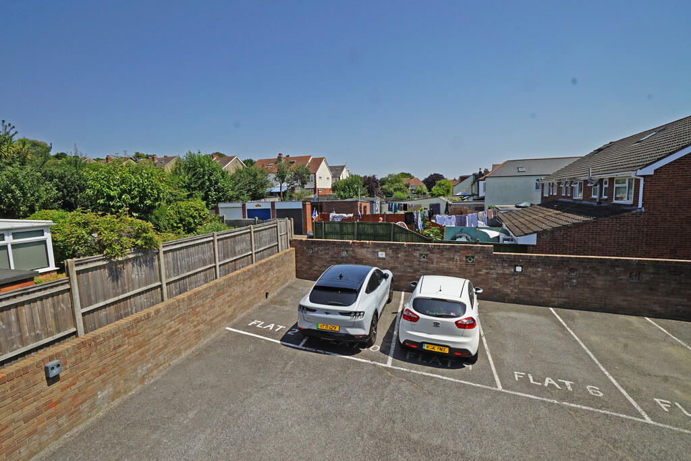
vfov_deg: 77.3
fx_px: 288
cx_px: 346
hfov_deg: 100.4
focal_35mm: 15
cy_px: 230
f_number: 14
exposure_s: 1/125
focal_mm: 10
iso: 100
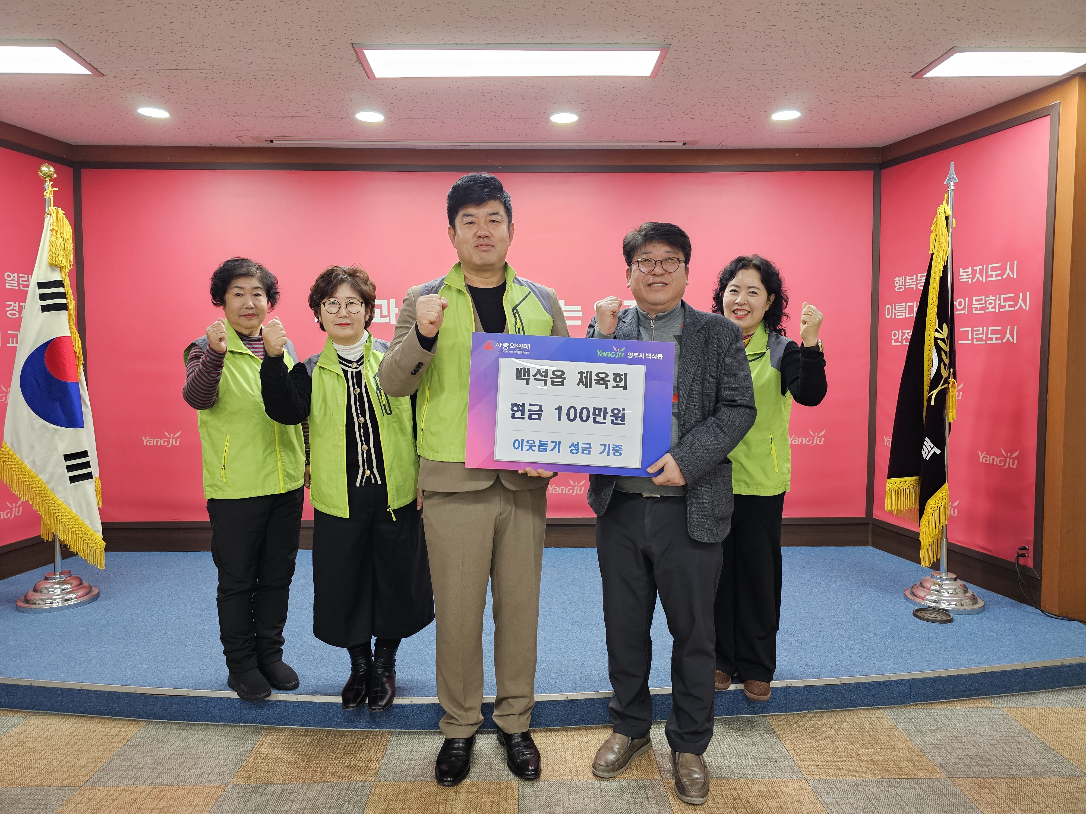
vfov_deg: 58.9
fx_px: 722
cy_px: 407
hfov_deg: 73.9
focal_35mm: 23
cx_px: 543
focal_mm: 6.3
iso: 320
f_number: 1.7
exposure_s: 1/120
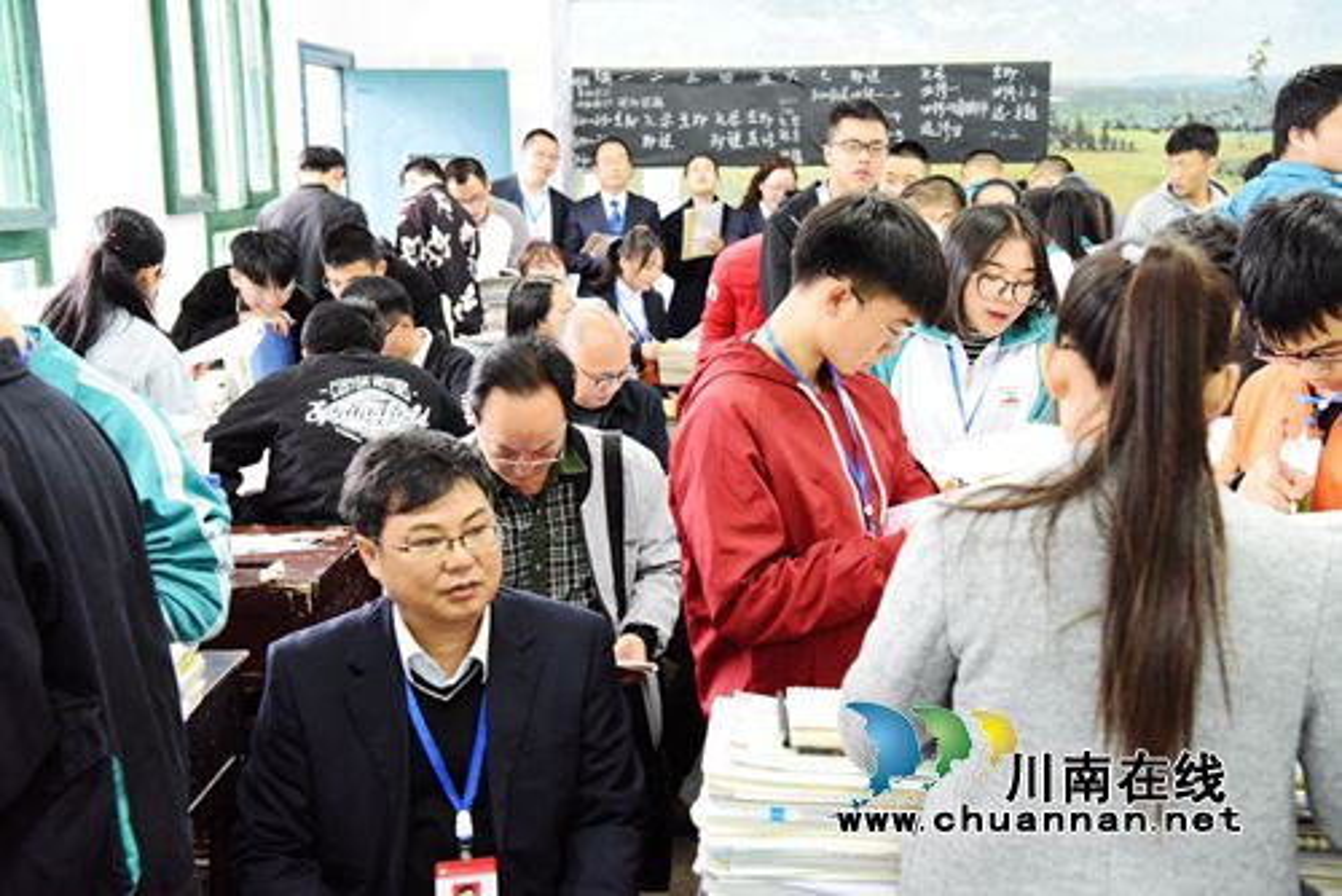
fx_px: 1716
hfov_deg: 42.7
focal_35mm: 46
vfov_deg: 29.3
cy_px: 448
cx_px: 671
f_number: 5
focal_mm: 46
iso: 5000
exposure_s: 1/50
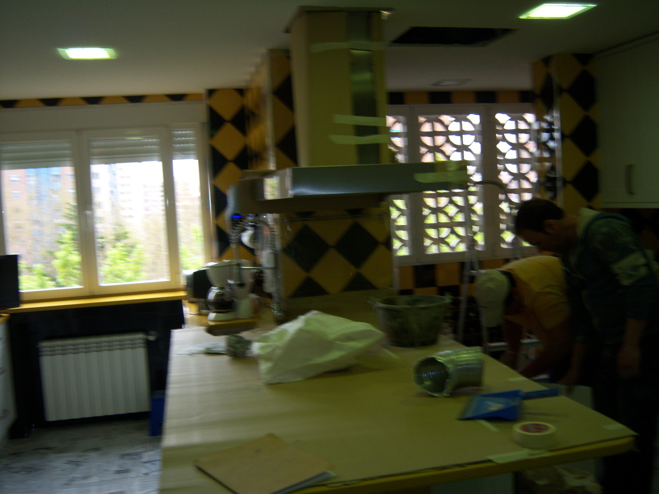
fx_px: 685
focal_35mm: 36
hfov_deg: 51.4
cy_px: 247
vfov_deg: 39.7
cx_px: 330
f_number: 2.8
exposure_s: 1/60
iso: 80
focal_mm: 7.5
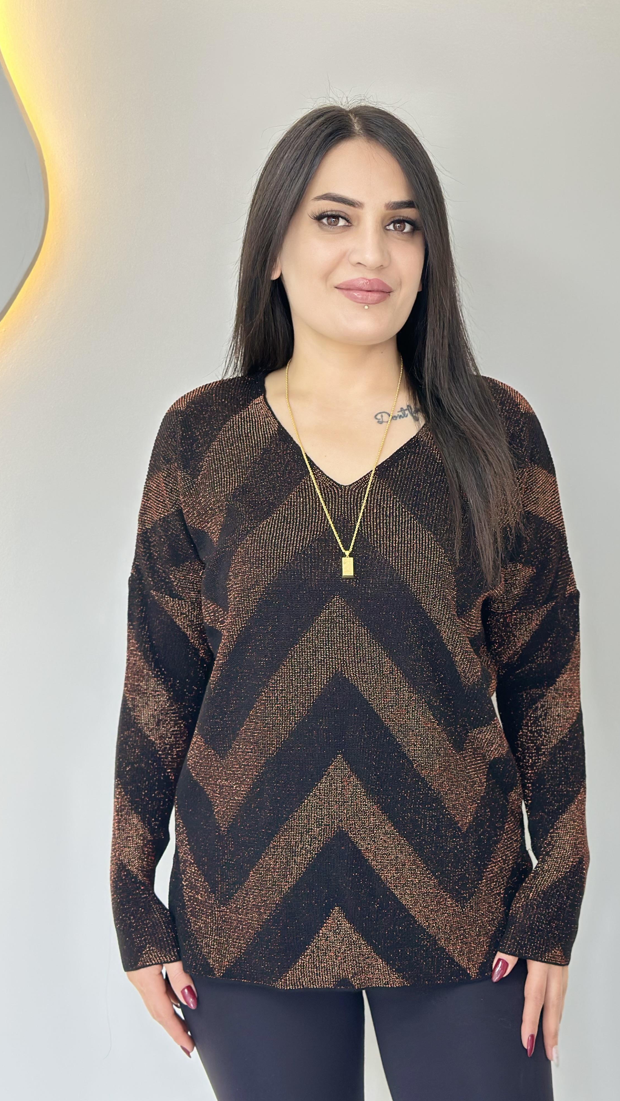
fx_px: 1549
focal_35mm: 53
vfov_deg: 39.2
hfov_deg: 22.6
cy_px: 553
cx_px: 386
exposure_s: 1/100
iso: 125
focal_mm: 6.86
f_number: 1.78
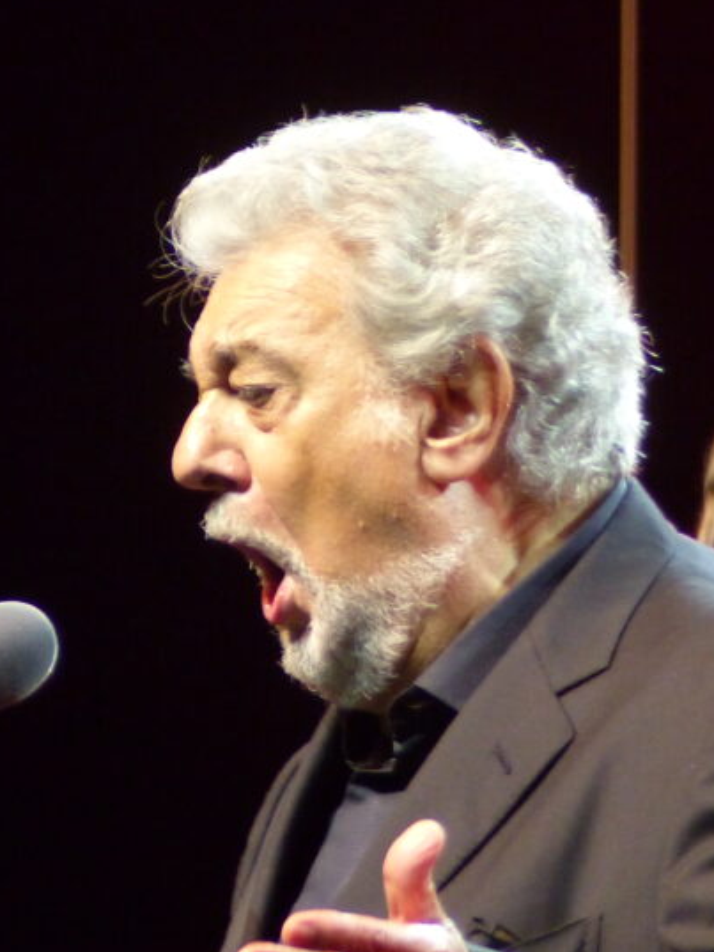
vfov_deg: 1.5
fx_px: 36645
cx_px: 296
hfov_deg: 1.1
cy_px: 450
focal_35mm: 1333
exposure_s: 1/25
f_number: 2.8
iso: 400
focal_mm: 108
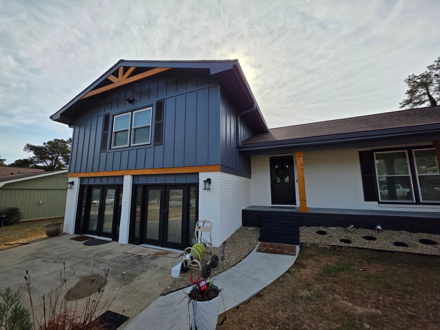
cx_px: 220
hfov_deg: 106.2
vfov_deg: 89.9
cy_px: 165
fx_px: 165
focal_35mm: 13
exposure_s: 1/2679
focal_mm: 2.2
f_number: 1.9
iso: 40
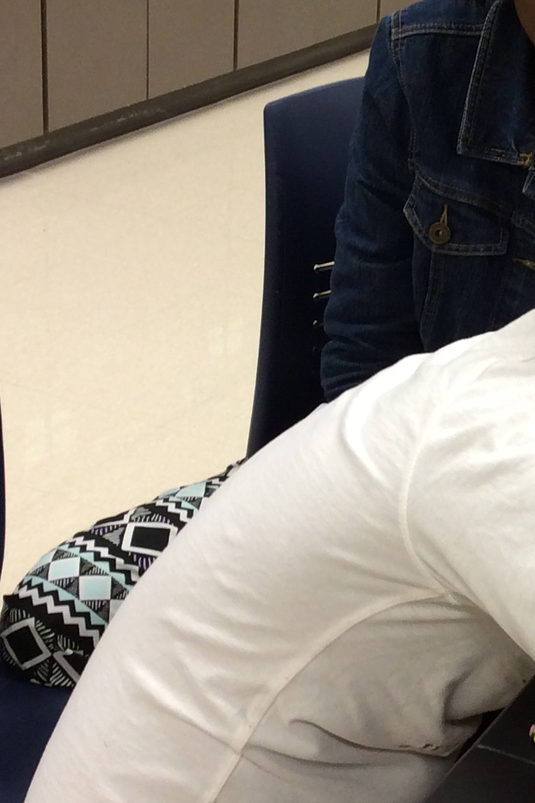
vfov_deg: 23.6
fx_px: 1917
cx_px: 519
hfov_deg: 15.6
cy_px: 385
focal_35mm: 86
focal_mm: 3.3
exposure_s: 1/24
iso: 50
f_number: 2.4
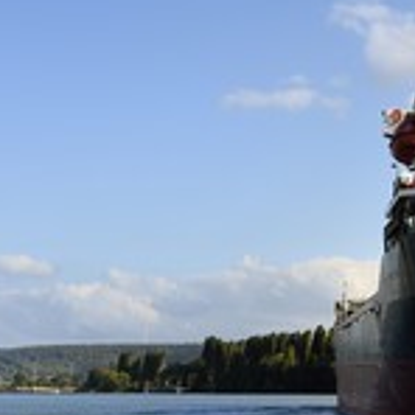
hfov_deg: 15.6
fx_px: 1506
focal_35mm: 111
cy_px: 222
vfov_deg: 15.7
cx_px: 339
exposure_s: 1/250
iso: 200
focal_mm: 46
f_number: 11
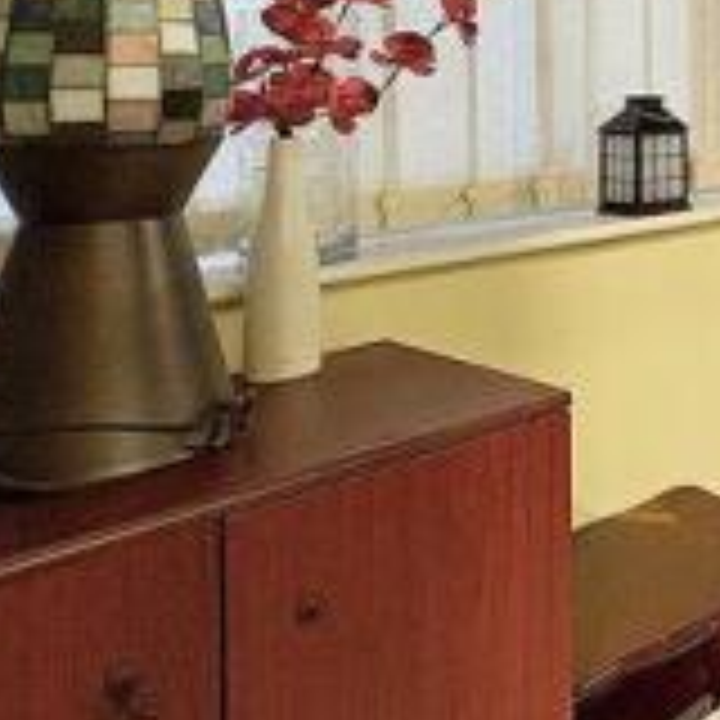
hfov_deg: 27.7
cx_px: 1037
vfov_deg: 35.1
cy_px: 52
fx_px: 1059
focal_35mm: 45
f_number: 2.2
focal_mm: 2.22
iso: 400
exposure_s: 1/50
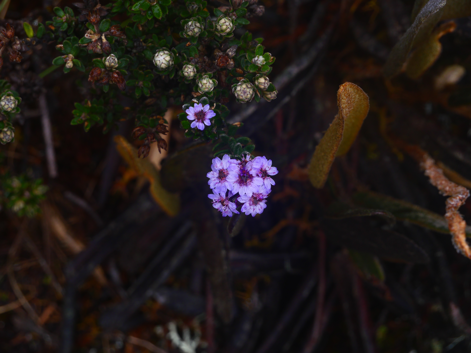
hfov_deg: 16.4
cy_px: 176
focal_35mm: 120
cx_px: 236
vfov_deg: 12.3
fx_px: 1633
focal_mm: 60
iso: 200
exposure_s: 1/320
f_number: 8
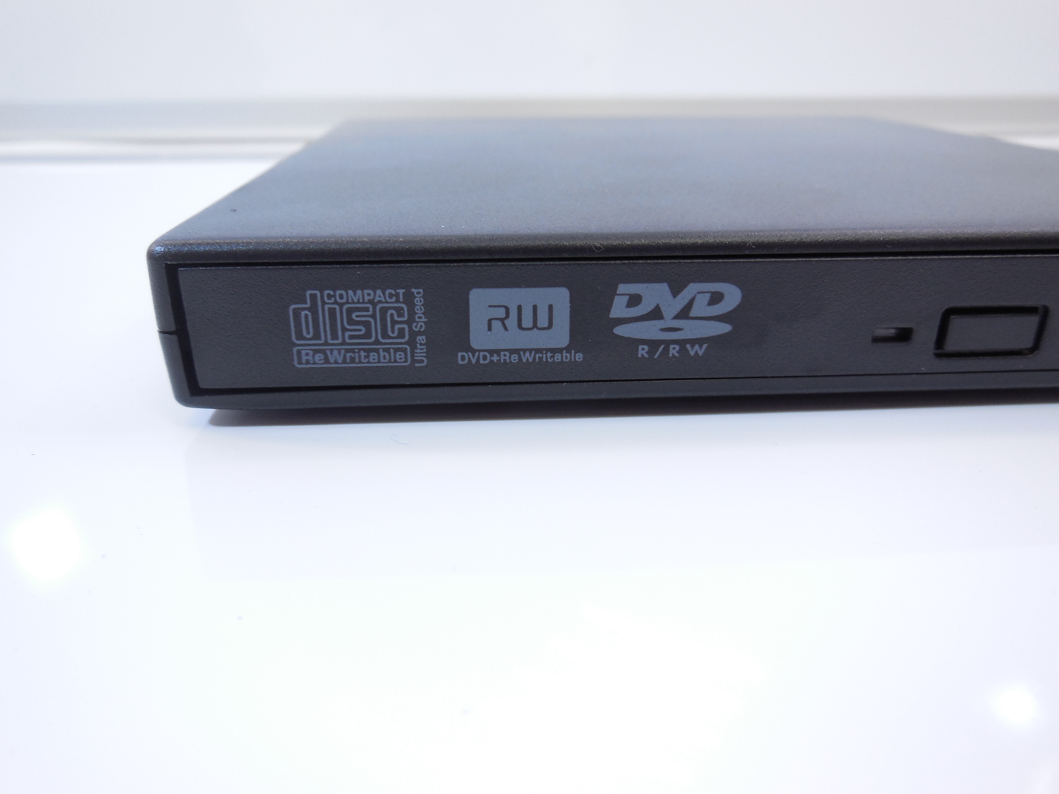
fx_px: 765
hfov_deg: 69.4
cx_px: 530
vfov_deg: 54.9
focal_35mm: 25
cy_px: 397
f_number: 3.1
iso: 125
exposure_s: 1/30
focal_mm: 4.5
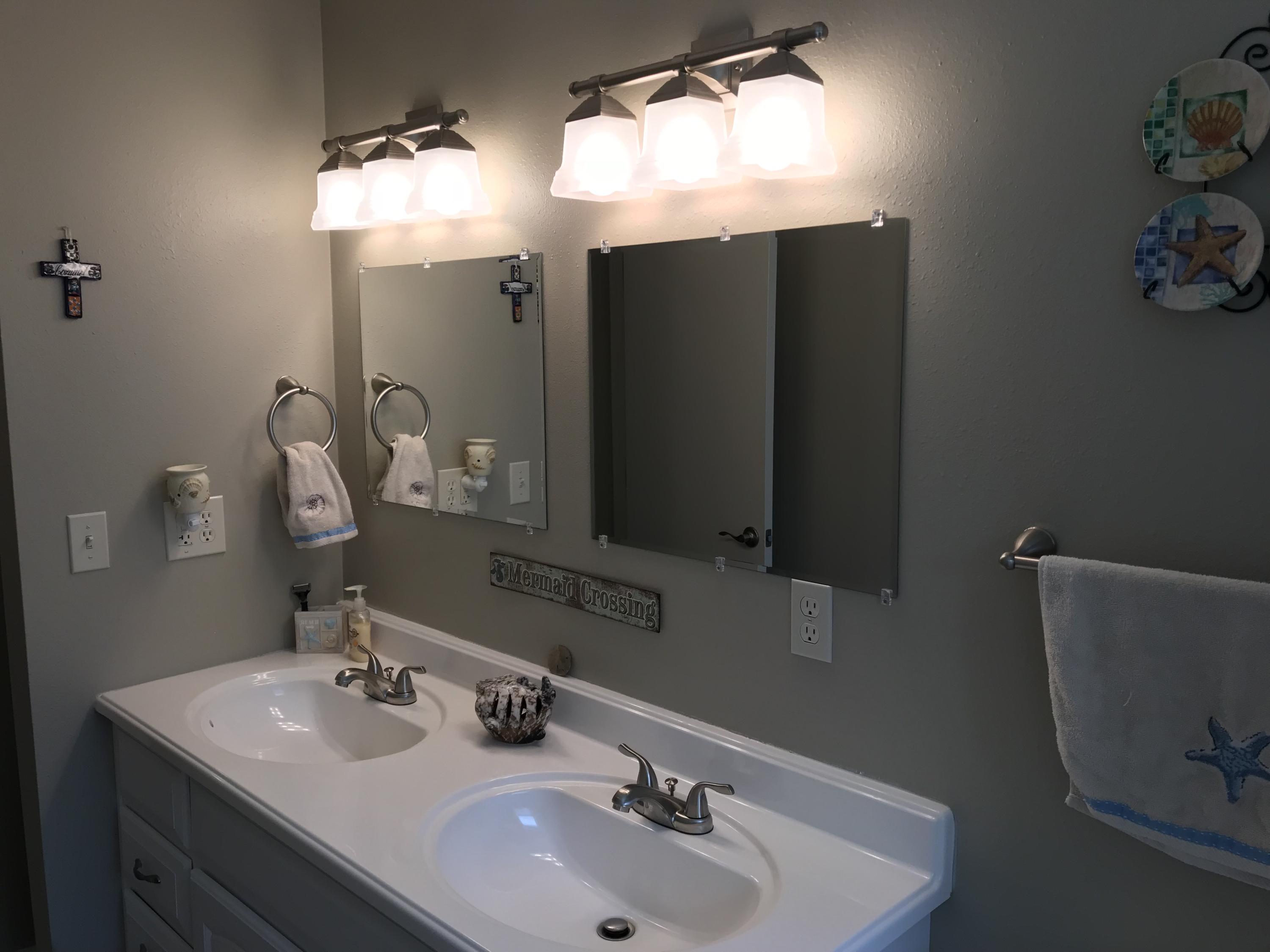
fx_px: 1027
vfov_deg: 49.7
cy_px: 476
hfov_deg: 63.4
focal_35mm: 28
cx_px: 635
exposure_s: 1/119
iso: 32
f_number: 1.8
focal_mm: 3.99
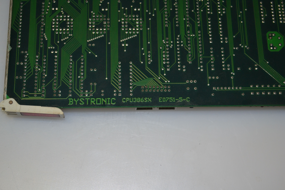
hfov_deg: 31.9
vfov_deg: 21.6
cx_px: 142
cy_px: 95
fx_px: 499
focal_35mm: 63
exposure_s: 1/60
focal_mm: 42
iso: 500
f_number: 5.3
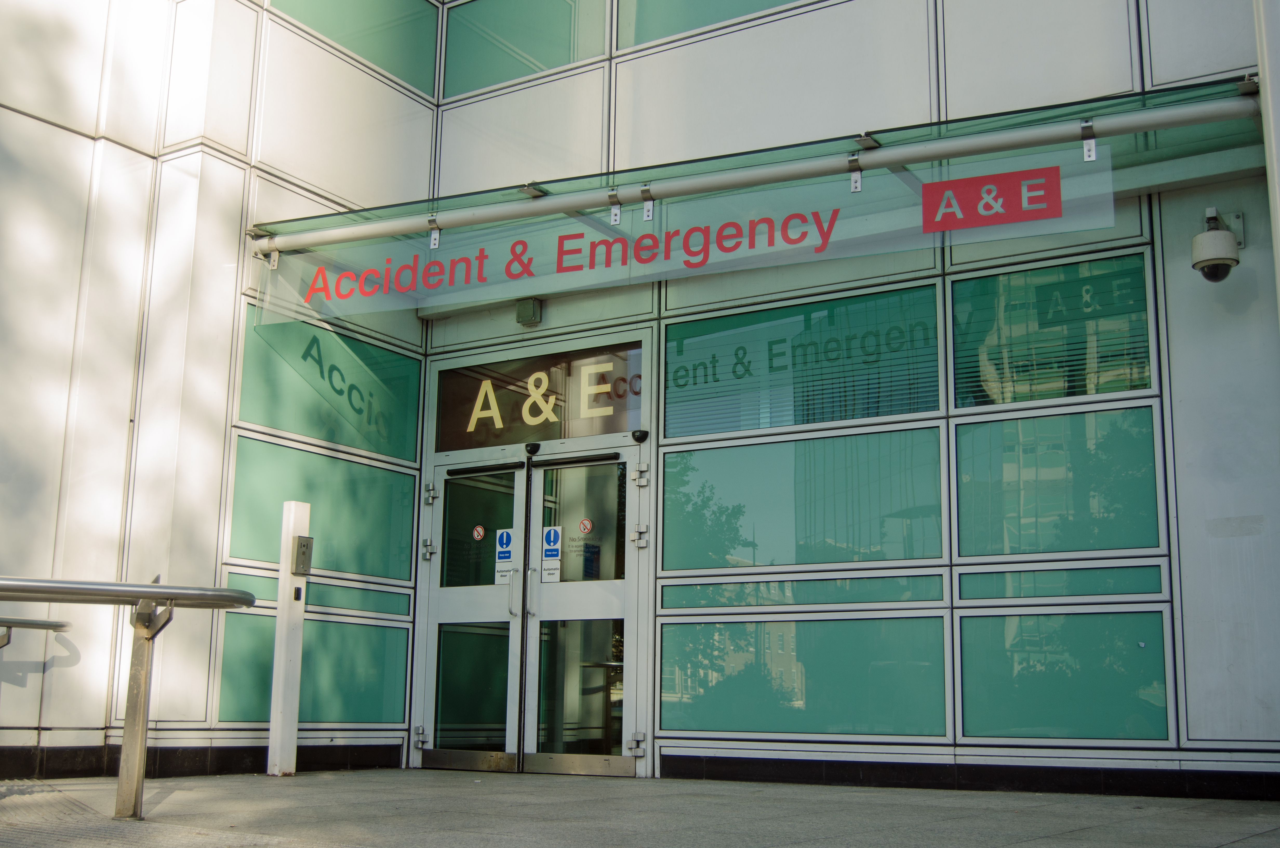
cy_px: 424
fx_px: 1384
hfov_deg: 49.6
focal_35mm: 39
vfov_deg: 34.1
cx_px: 640
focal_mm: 26
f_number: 4
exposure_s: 1/320
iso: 160
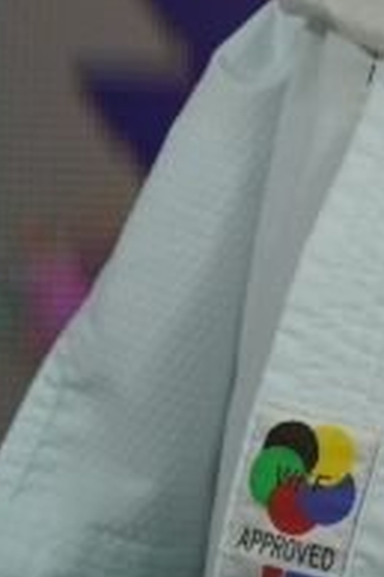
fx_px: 39620
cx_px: 866
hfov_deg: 0.6
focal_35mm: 2472
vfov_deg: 0.8
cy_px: -1169
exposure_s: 1/500
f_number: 2.8
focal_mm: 400
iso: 2000
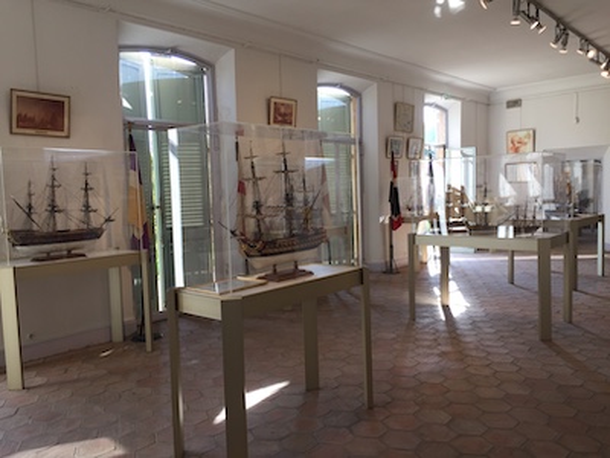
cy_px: 229
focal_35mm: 29
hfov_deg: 61.7
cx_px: 305
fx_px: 511
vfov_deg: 48.2
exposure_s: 1/100
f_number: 2.2
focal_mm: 4.15
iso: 32
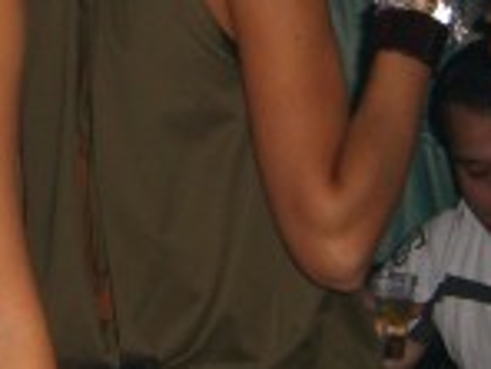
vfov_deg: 9.6
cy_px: -23
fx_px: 2184
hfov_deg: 12.7
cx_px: 43
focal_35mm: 154
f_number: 2.8
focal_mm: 7.9
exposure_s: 1/60
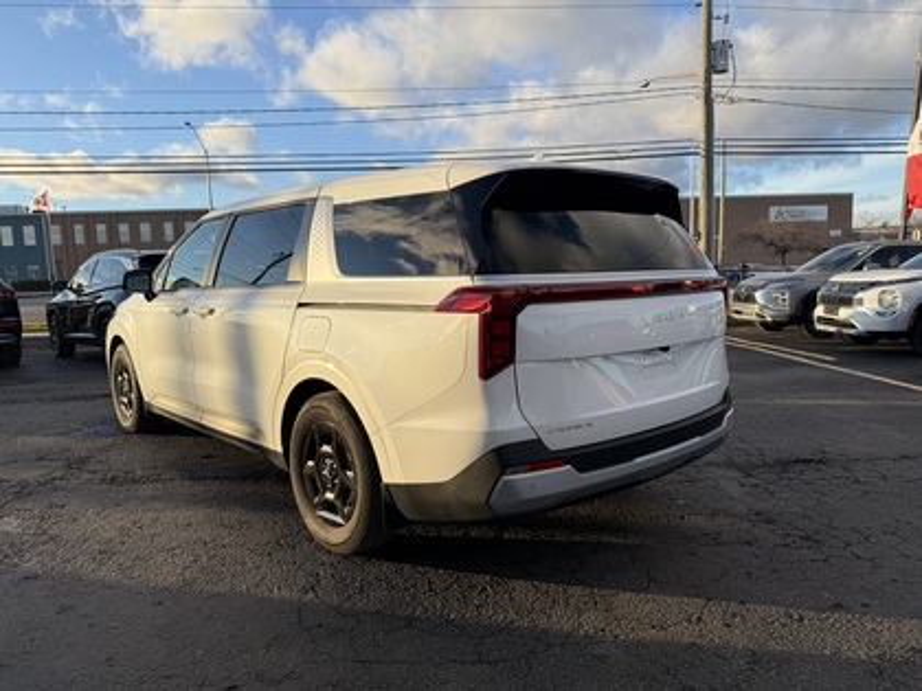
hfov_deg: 71.6
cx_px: 461
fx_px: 639
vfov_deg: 56.8
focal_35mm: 24
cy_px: 346
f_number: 1.78
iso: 80
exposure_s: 1/2445
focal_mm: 6.76
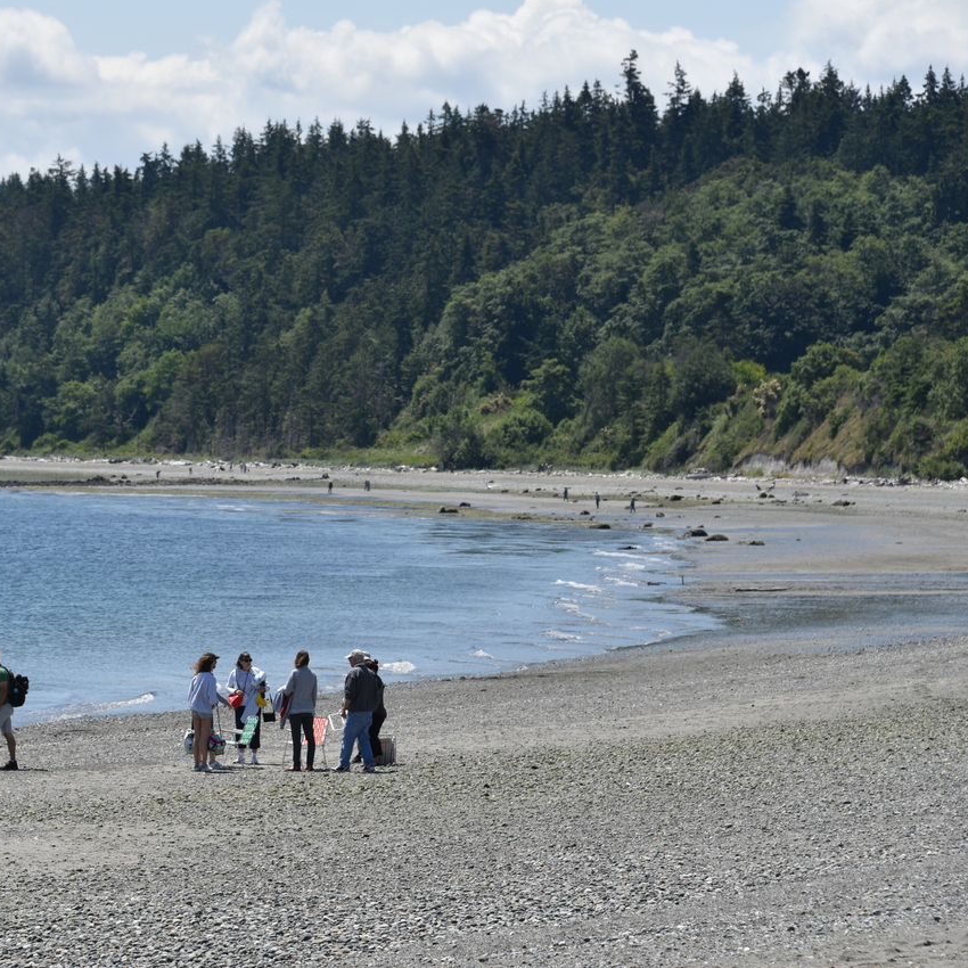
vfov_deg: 9.1
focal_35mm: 192
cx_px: 302
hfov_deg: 9.1
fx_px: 6074
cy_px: 484
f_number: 8
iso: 100
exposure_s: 1/320
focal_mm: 150
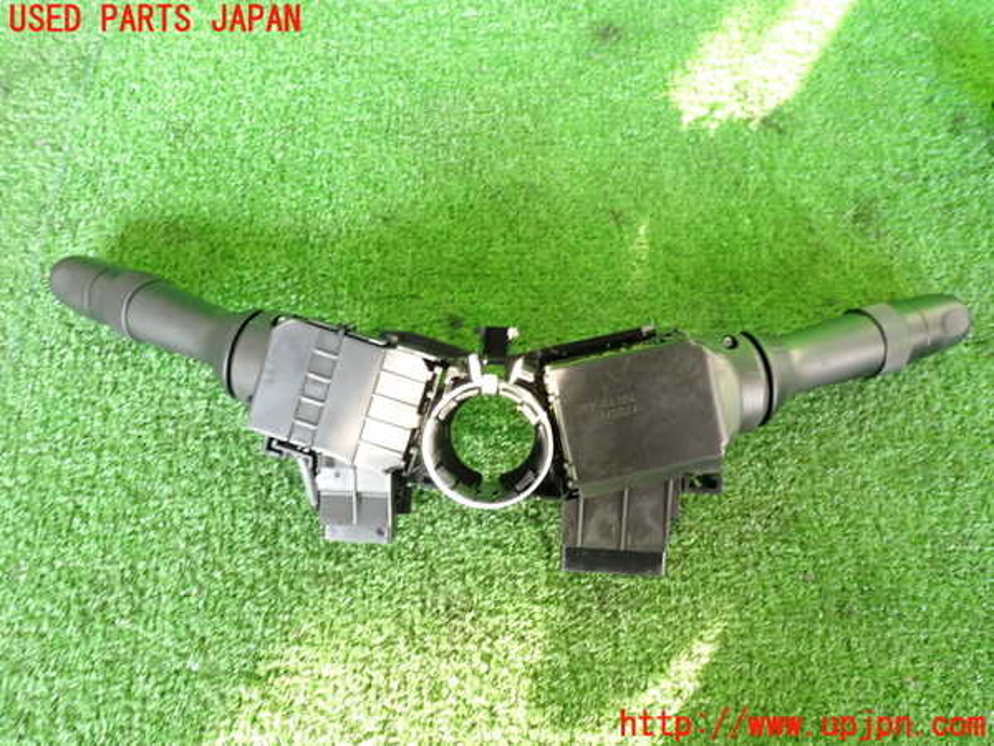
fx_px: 861
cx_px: 497
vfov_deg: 46.8
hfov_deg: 60.0
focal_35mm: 30
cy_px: 373
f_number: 2.3
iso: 200
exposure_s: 1/30
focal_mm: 5.4
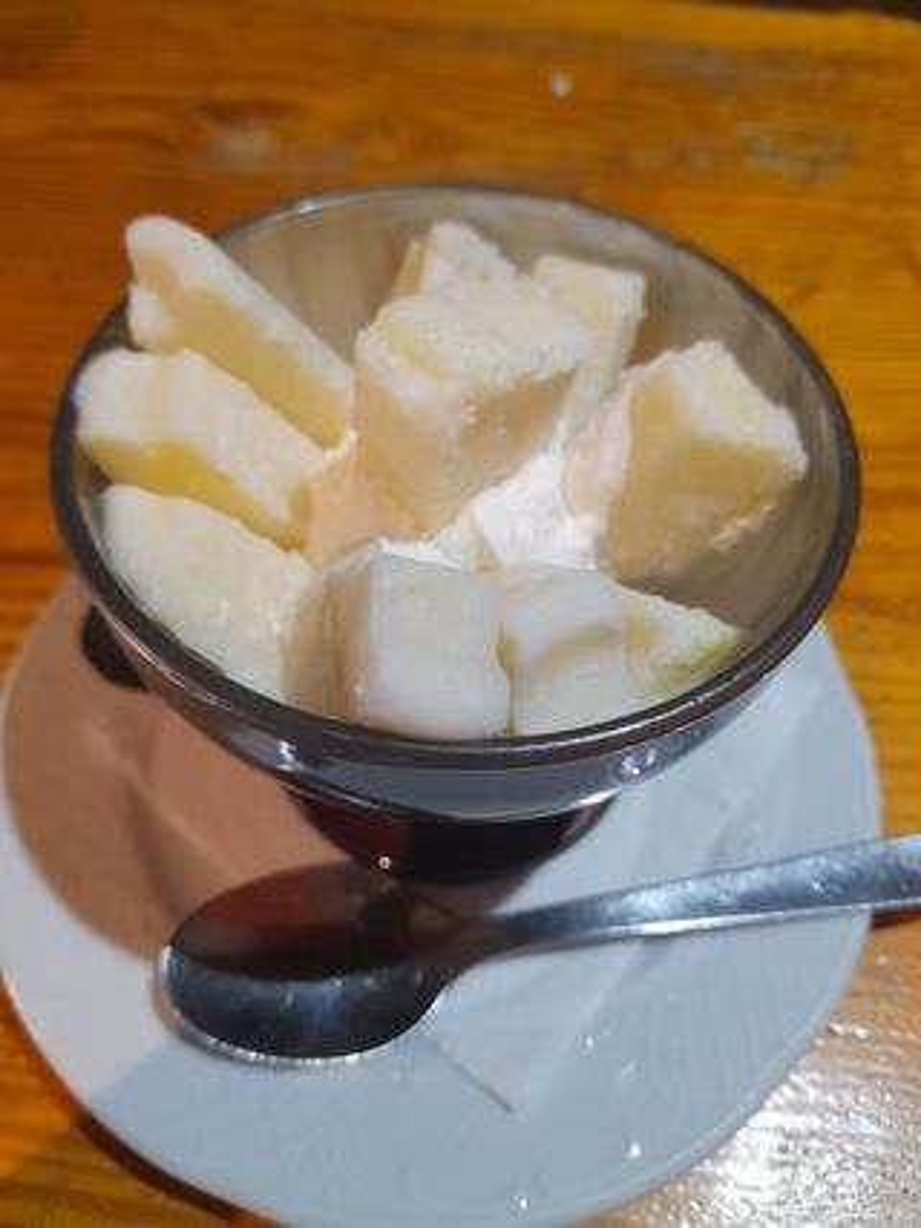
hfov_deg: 54.9
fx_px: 887
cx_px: 460
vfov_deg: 69.4
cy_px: 614
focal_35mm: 25
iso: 160
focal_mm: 4.6
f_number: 2
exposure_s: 1/50
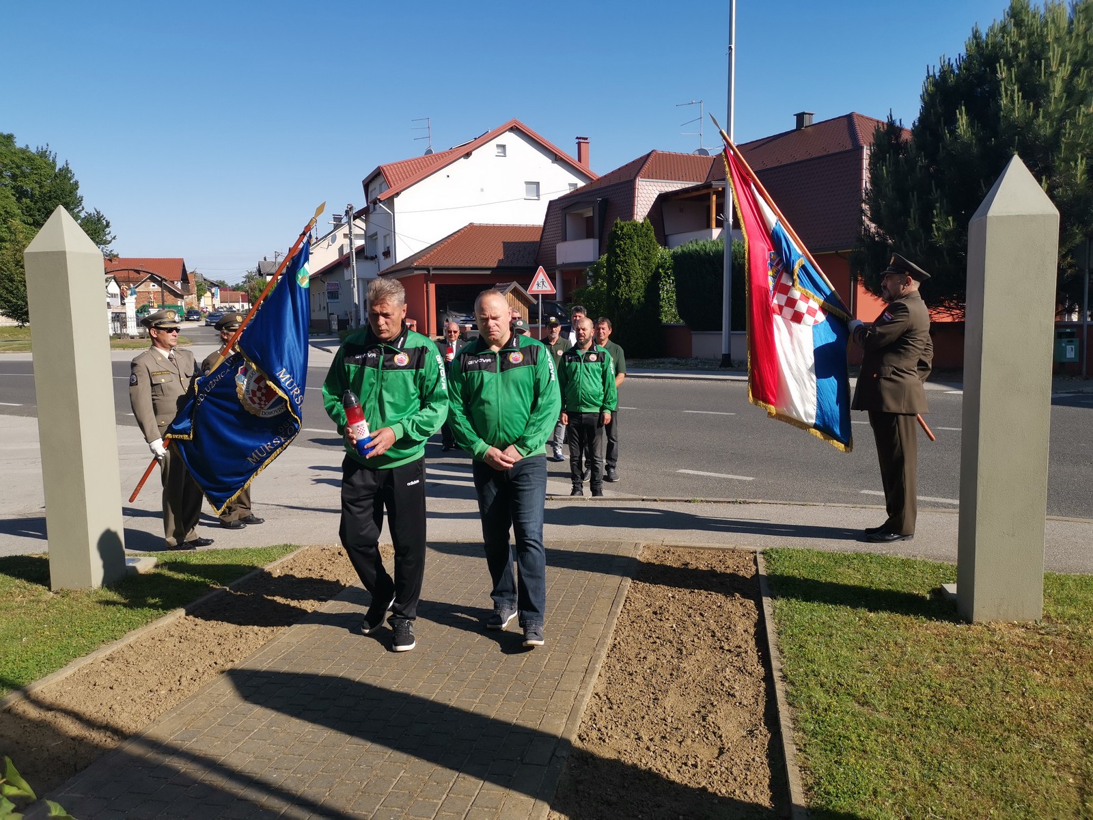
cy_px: 410
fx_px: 853
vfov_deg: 51.4
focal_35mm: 27
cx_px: 546
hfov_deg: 65.3
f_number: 1.8
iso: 50
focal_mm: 5.58
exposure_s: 1/1927
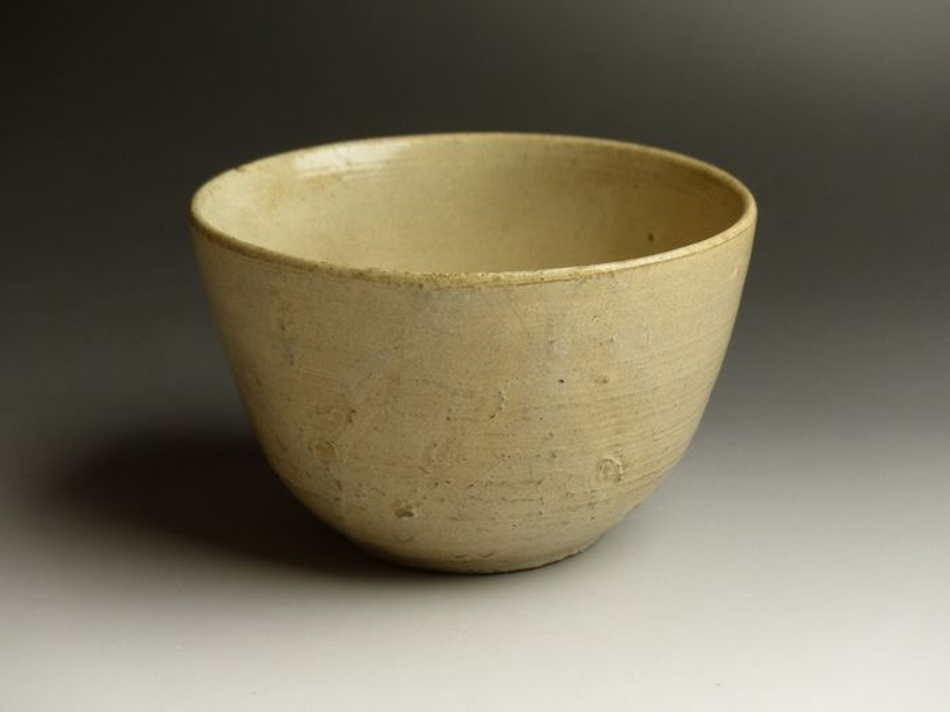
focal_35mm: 81
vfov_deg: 18.2
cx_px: 475
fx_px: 2223
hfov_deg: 24.1
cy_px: 356
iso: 200
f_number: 2.8
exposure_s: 1/80
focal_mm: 14.5
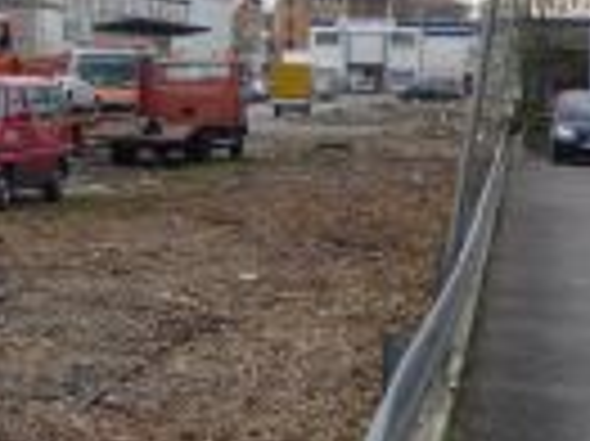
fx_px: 1992
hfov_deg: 15.9
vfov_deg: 12.5
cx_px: -194
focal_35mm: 117
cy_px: 45
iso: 100
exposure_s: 1/400
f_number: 4.5
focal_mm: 5.2
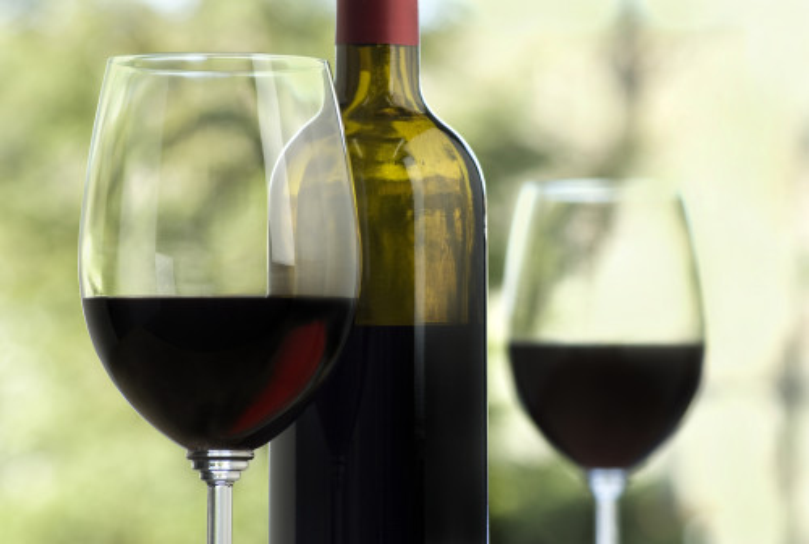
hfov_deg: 10.1
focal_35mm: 202
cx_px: 404
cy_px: 272
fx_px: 4562
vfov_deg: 6.8
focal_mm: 135
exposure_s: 1/15
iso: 100
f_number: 8
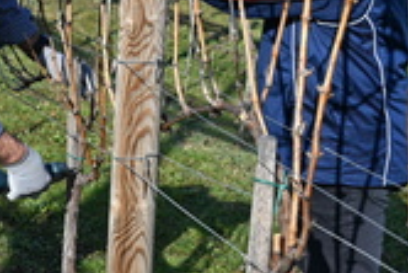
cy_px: 54
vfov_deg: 15.9
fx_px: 968
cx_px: 39
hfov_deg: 23.2
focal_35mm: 85
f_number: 6.3
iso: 100
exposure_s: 1/320
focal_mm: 31.5
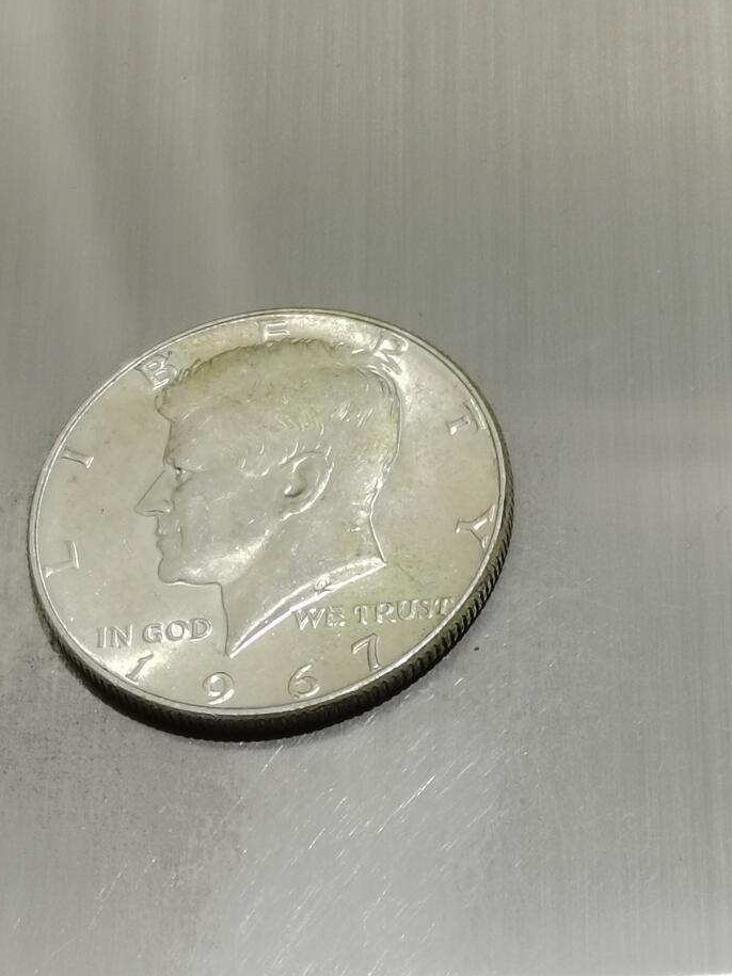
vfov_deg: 16.3
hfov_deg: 12.3
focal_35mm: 120
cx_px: 302
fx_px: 3384
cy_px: 708
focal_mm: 5.58
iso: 100
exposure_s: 1/90
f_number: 1.8
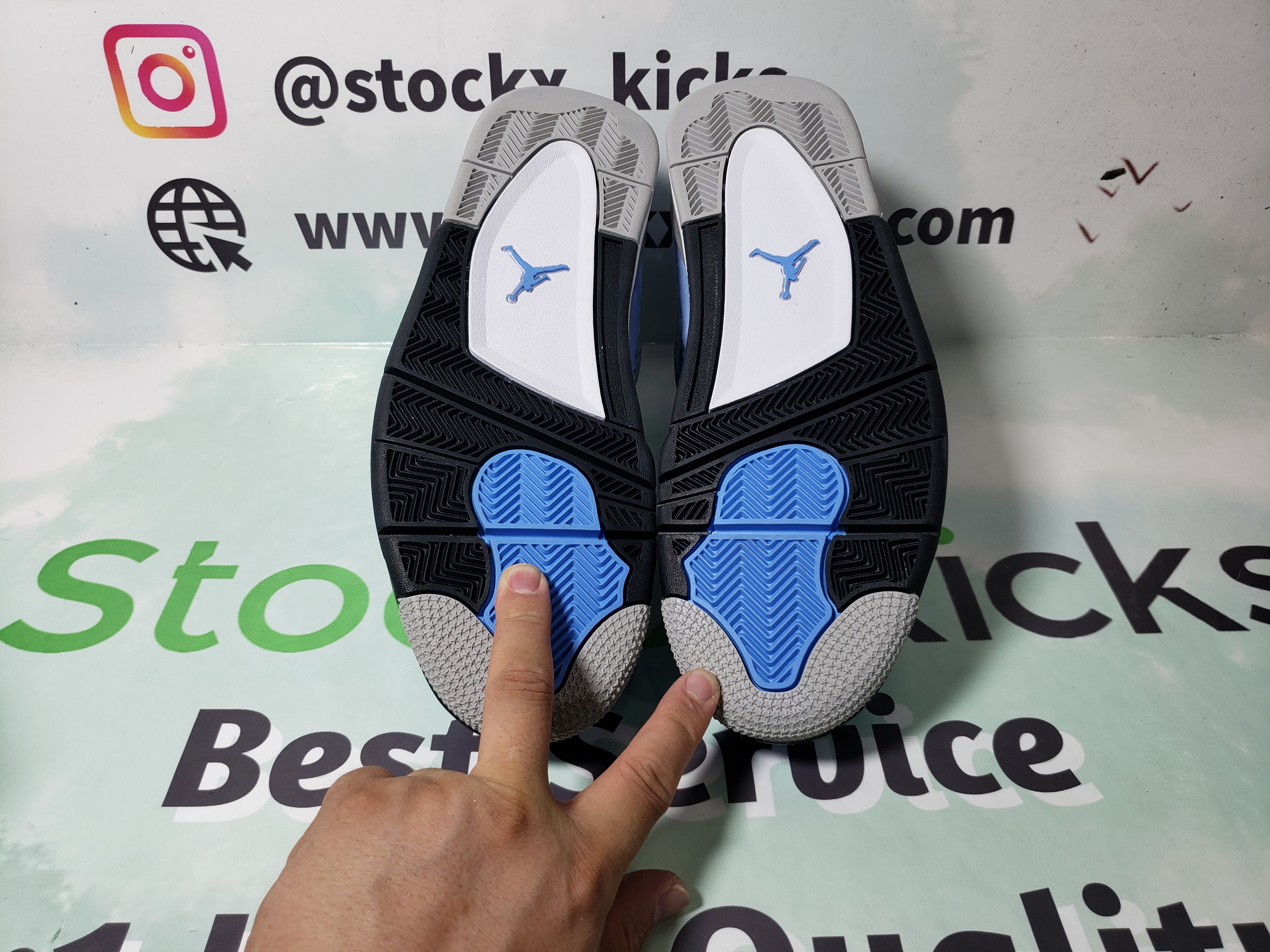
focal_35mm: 26
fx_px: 954
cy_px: 476
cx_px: 635
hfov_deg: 67.3
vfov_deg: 53.1
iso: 50
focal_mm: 4.3
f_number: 1.5
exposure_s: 1/438
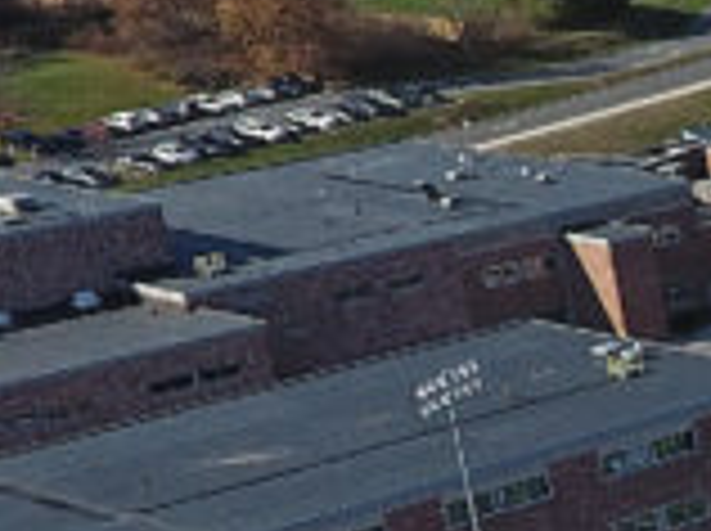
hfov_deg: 11.3
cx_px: 1940
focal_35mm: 130
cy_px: 612
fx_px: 2666
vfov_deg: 11.2
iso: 100
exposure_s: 1/981
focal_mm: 3.61
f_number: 2.8
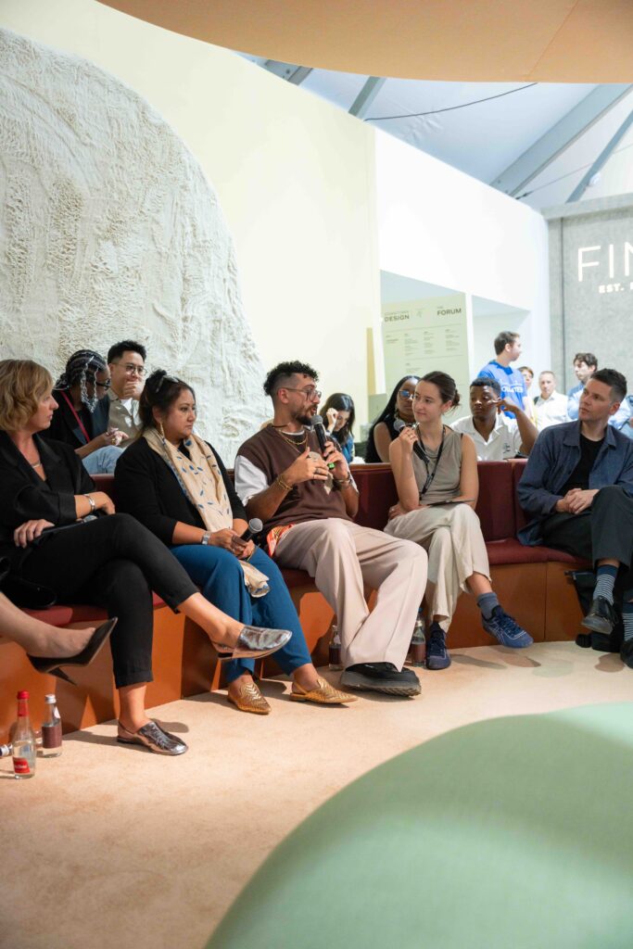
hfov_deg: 36.9
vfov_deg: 53.1
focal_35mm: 36
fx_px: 949
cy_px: 474
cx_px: 316
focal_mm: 36
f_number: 2.8
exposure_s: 1/160
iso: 5000
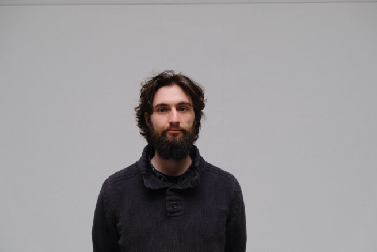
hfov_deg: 35.6
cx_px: 188
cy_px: 126
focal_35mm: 56
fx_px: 587
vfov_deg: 24.2
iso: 800
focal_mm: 37.4
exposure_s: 1/250
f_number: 3.6
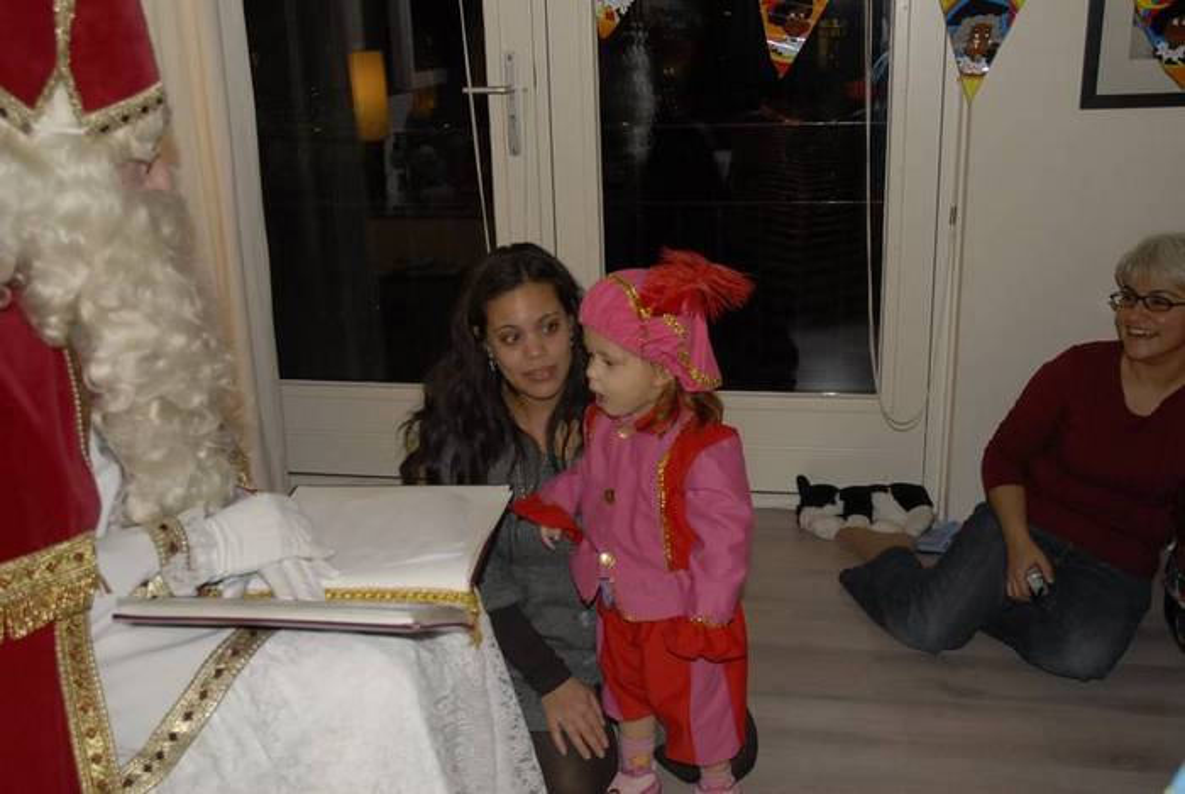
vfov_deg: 35.6
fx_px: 1236
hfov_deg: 51.2
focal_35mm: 38
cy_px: 397
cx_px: 592
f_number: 3.8
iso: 400
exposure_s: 1/60
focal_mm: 25
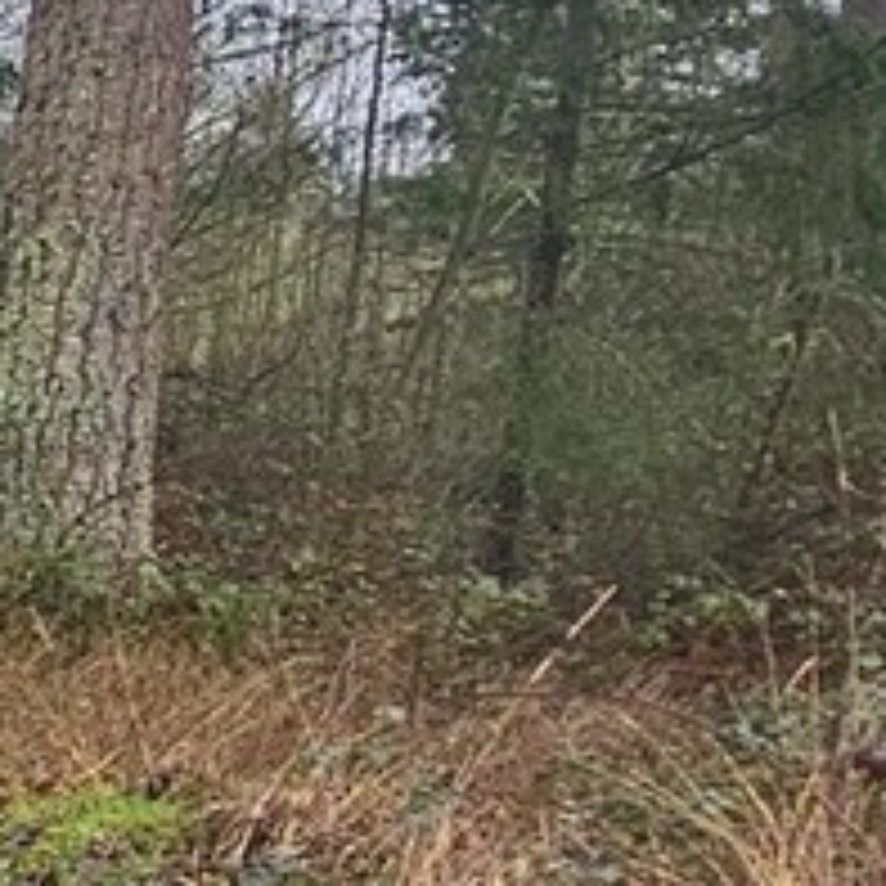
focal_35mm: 84
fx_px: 2432
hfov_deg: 13.0
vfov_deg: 20.5
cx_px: -1466
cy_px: 670
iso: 50
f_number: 2.2
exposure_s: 1/236
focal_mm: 2.2
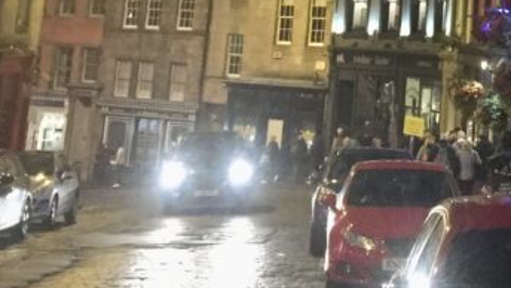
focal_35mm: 94
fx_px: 1274
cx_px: 517
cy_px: -278
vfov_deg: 11.6
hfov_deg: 21.8
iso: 400
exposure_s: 1/17
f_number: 2.2
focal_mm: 4.15
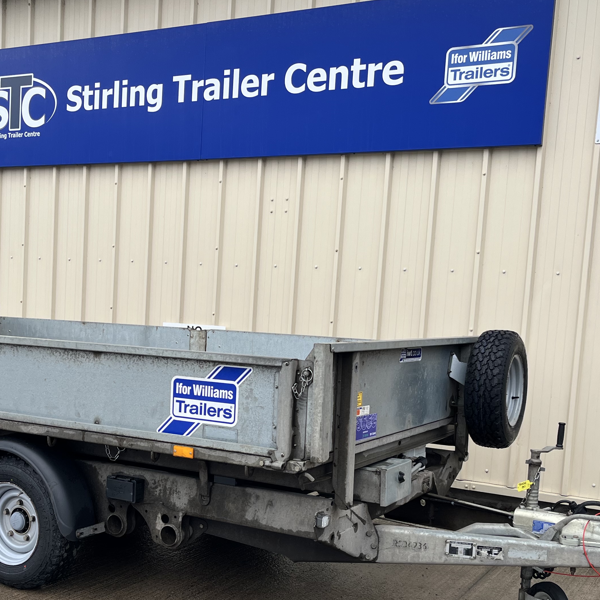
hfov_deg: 38.2
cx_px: 249
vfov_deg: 38.1
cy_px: 381
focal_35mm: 44
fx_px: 863
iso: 50
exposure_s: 1/935
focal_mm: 5.1
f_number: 1.6
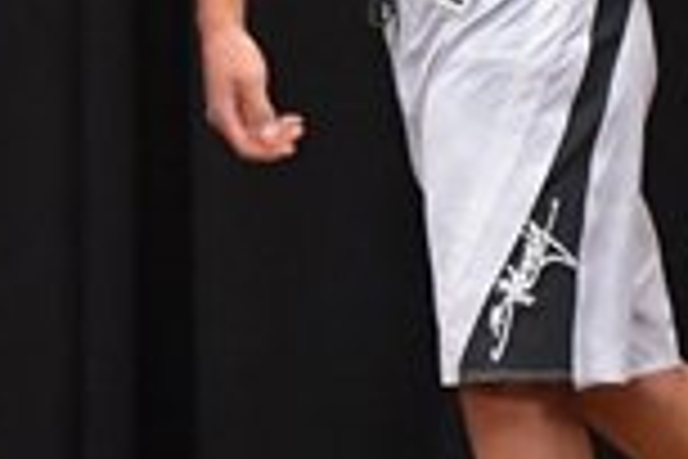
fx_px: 19568
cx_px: 1392
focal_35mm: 1024
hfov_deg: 2.0
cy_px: -68
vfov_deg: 1.3
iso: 6400
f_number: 5.6
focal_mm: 135
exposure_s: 1/400
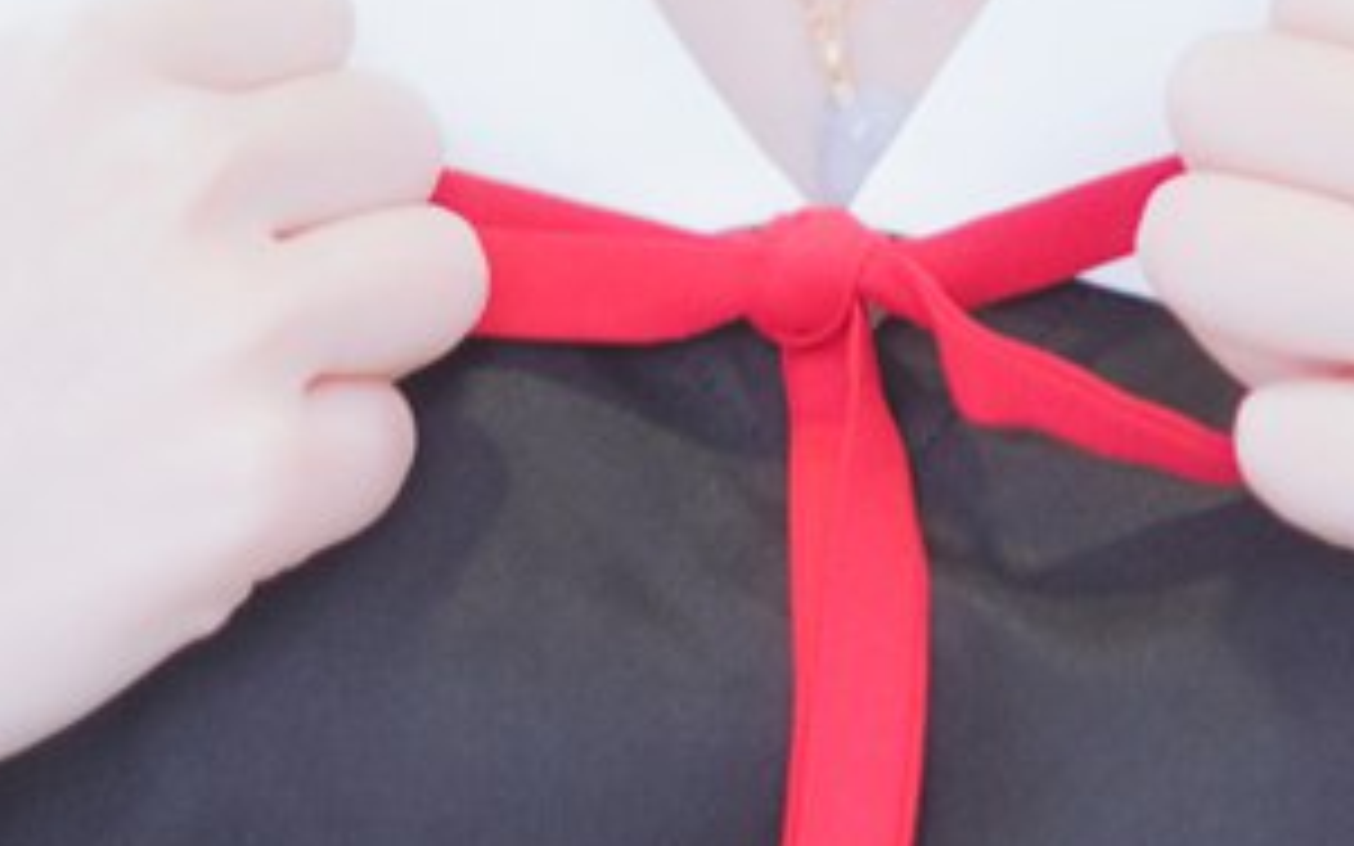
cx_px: 679
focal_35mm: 305
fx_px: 11253
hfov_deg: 6.9
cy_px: -304
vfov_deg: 4.3
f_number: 1.4
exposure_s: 1/80
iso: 100
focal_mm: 50
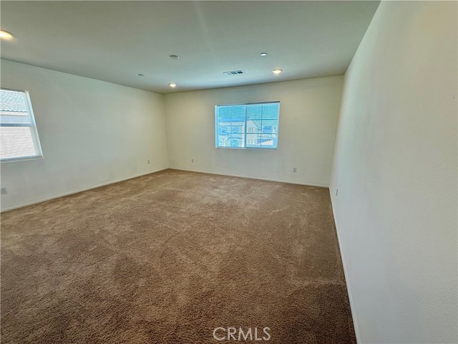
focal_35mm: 14
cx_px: 229
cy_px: 172
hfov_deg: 102.1
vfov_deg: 85.7
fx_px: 185
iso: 80
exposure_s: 1/120
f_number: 2.2
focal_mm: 2.22
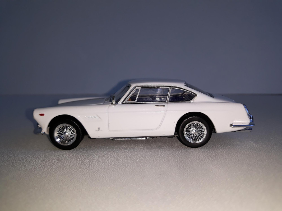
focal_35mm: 27
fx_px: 220
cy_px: 106
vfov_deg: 51.3
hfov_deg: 65.3
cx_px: 141
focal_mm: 3.71
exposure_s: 1/962
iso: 40
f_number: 1.7
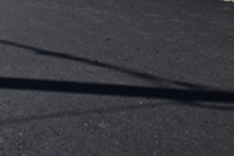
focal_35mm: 135
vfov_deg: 9.9
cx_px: -137
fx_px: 877
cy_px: -77
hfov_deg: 14.0
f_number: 3.8
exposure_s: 1/2000
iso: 200
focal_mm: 22
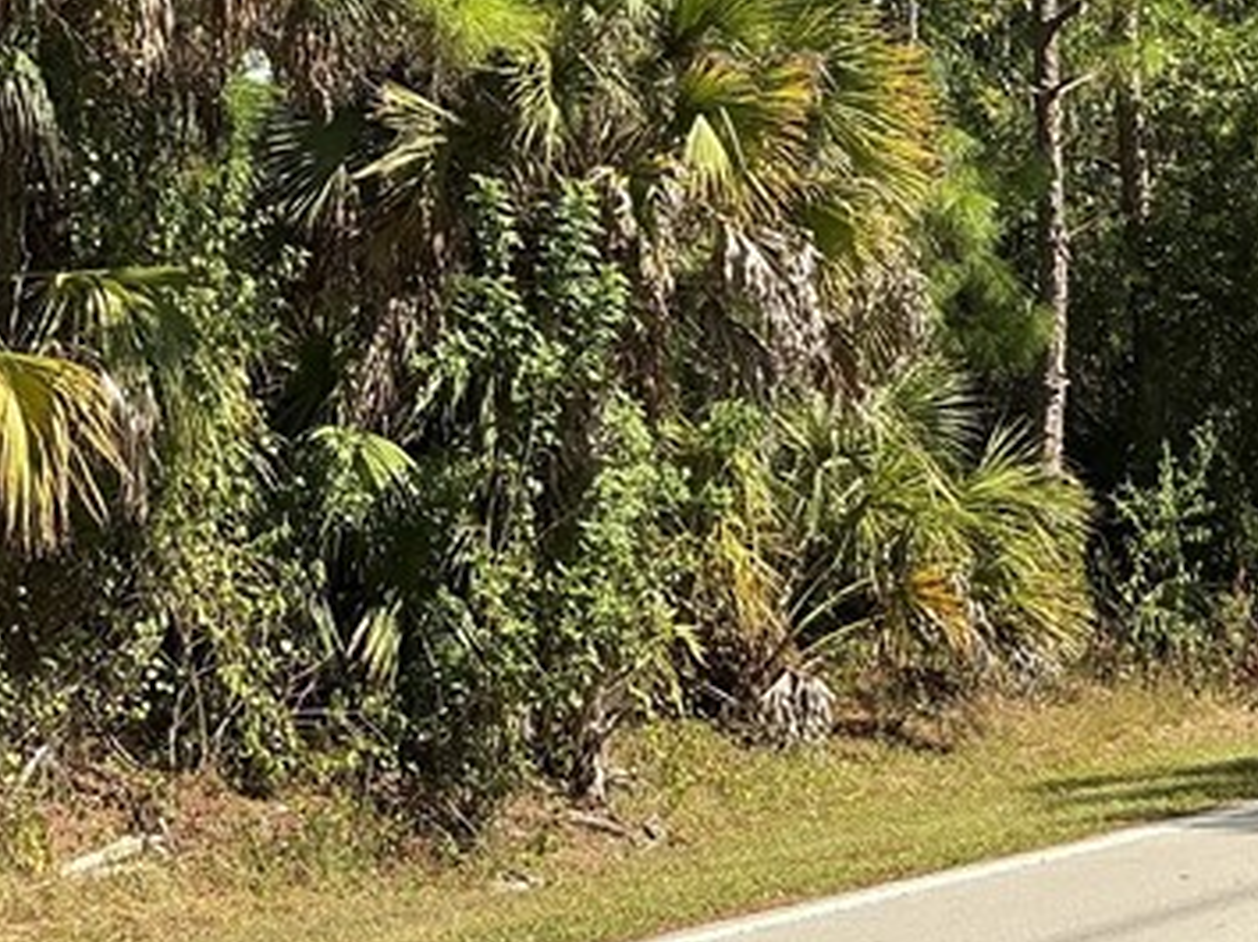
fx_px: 3051
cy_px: 46
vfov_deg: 17.2
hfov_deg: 22.6
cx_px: 89
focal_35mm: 84
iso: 25
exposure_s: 1/739
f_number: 1.8
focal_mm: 3
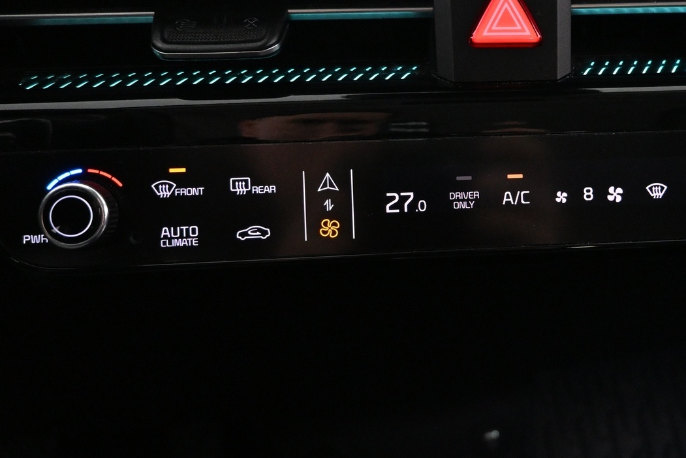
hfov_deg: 50.5
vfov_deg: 35.8
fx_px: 705
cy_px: 186
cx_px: 484
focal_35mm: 37
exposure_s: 1/60
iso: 4000
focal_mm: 16
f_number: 3.5
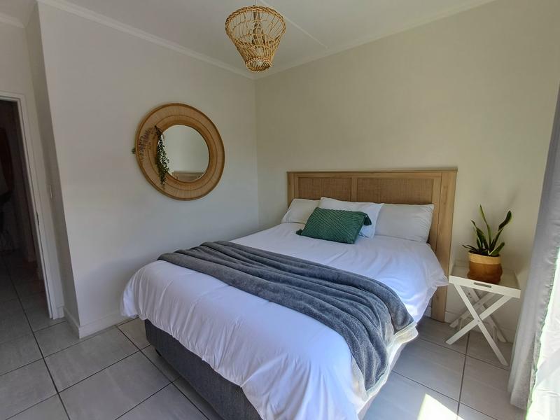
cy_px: 210
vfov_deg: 78.1
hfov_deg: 94.5
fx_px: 259
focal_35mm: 16
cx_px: 280
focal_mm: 1.64
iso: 40
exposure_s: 1/179
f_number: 2.2
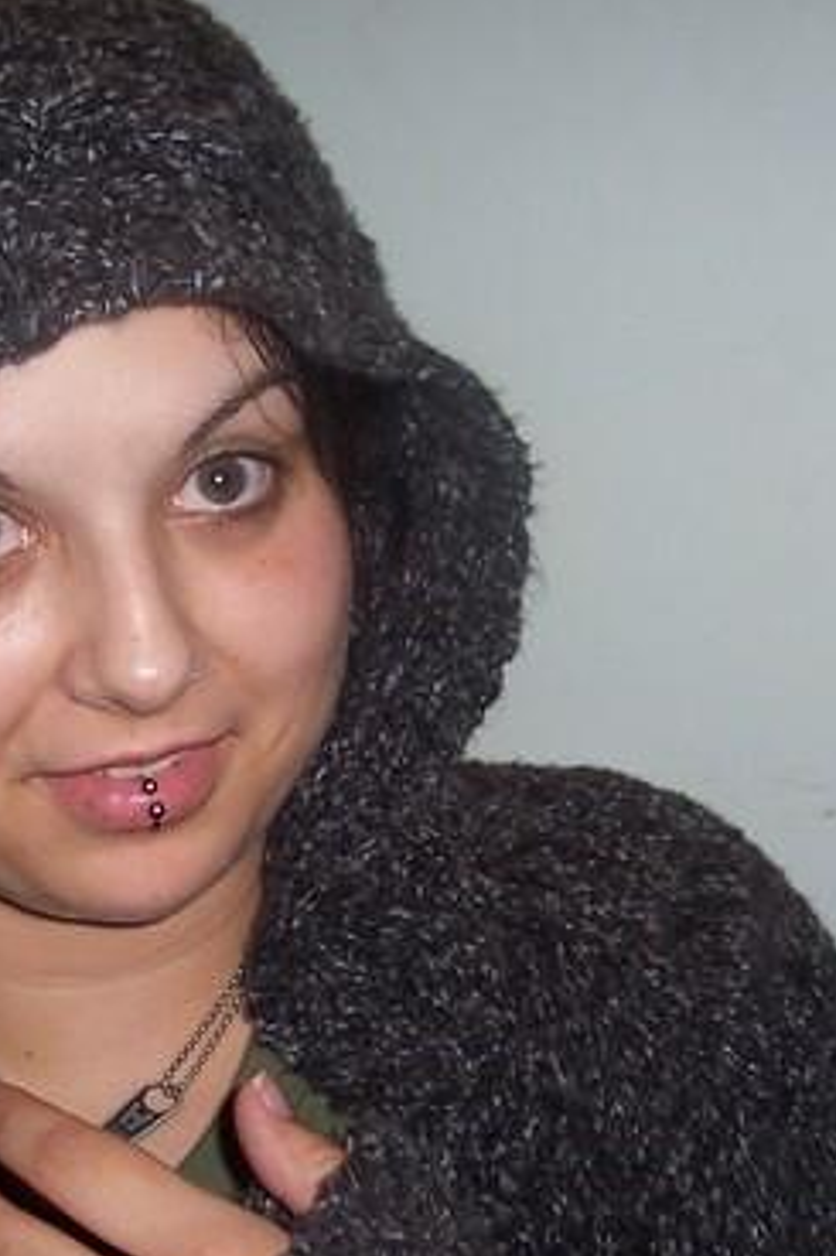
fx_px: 2336
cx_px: 293
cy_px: 751
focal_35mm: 67
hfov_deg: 20.2
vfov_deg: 30.0
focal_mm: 5.6
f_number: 2.8
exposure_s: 1/60
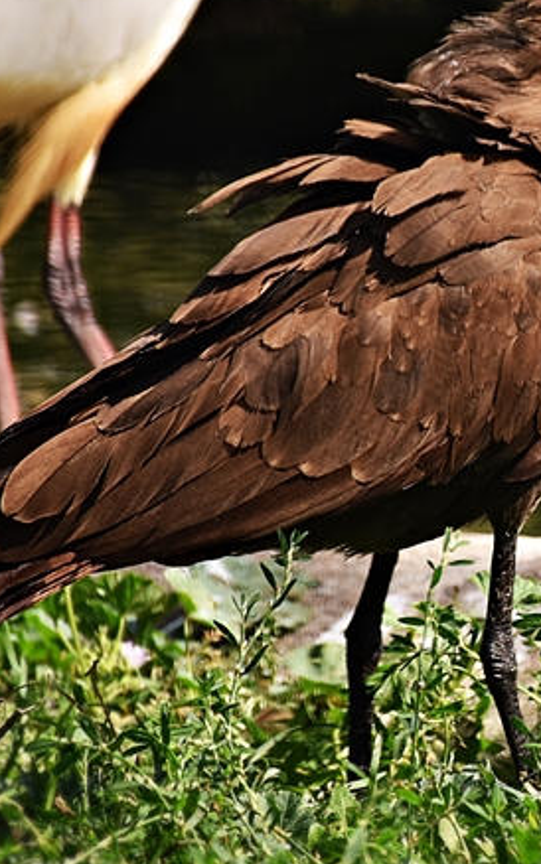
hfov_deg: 2.6
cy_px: 376
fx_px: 11787
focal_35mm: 500
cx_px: 608
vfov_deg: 4.2
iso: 280
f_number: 5.6
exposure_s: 1/500
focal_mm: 140
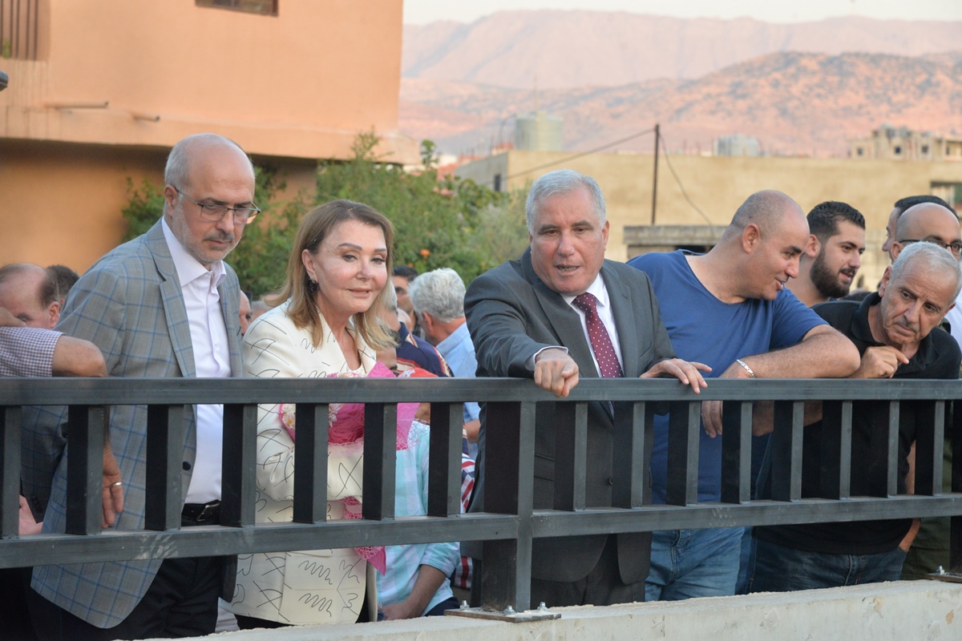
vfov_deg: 11.4
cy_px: 320
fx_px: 3206
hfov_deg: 17.1
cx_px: 481
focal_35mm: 120
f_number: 10
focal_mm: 120
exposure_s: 1/160
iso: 2500
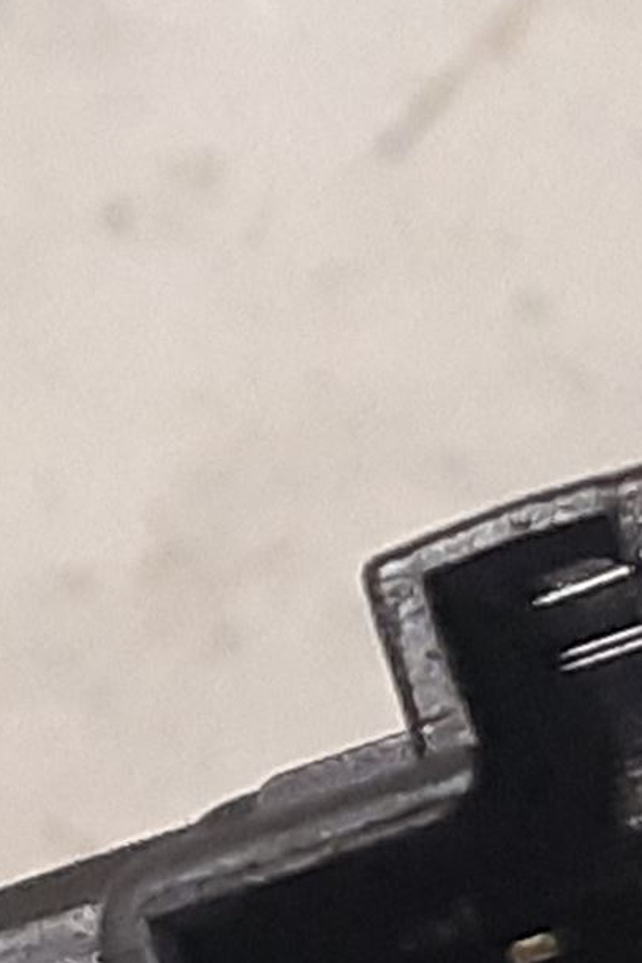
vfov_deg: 21.6
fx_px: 2434
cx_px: 196
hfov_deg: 15.0
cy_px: 965
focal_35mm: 91
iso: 250
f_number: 1.7
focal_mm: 3.93
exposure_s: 1/50
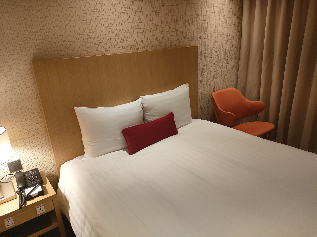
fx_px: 247
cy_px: 118
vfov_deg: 51.4
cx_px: 158
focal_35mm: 27
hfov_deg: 65.3
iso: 875
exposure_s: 1/50
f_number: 1.7
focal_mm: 4.73
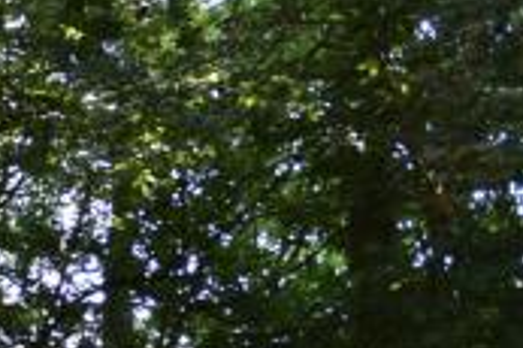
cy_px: 670
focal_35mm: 89
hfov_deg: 12.9
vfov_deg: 13.4
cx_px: -904
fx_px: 1292
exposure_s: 1/125
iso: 400
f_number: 5.6
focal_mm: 10
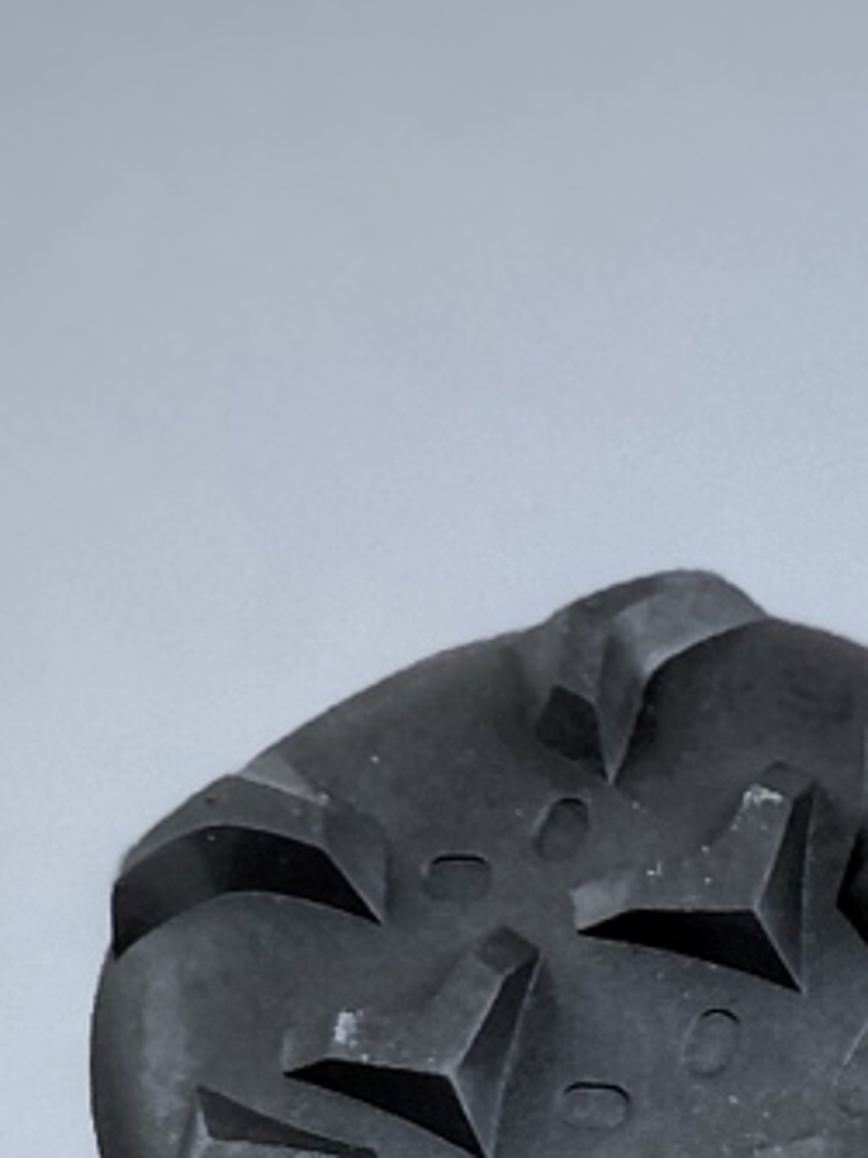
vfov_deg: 7.8
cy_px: 2209
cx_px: 1124
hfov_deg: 6.0
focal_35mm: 245
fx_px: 8196
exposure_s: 1/33
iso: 20
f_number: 2.8
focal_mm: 6.6
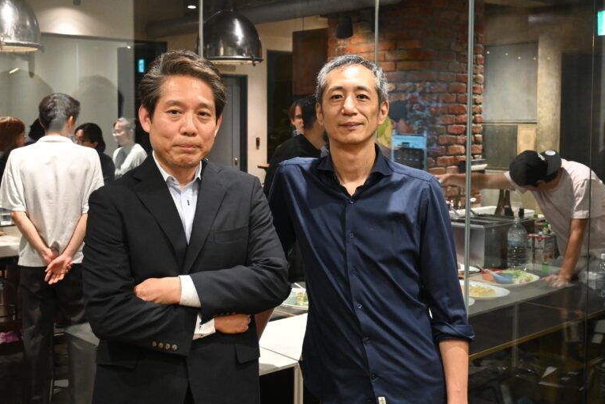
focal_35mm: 45
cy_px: 163
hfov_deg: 43.8
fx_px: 750
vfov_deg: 30.0
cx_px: 261
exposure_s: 1/100
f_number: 4.2
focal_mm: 23
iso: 3200
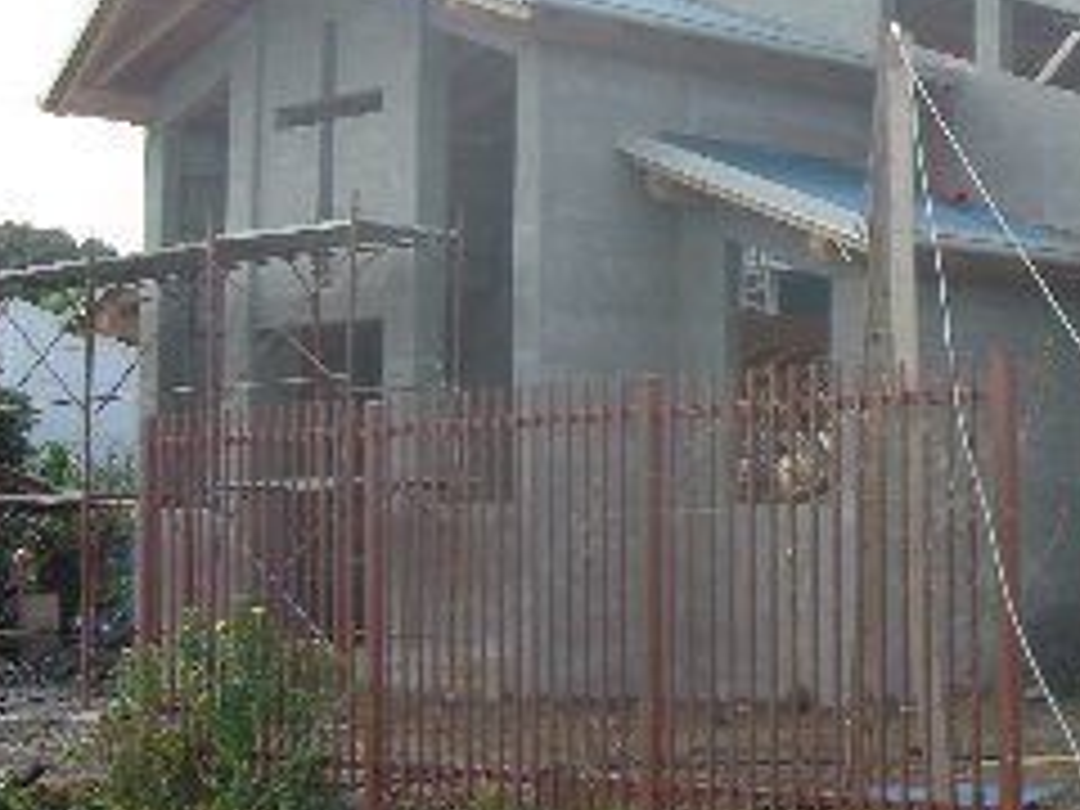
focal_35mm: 79
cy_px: 333
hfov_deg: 23.5
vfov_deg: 18.6
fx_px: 2465
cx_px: 1116
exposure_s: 1/400
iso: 80
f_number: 2.8
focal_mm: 6.2
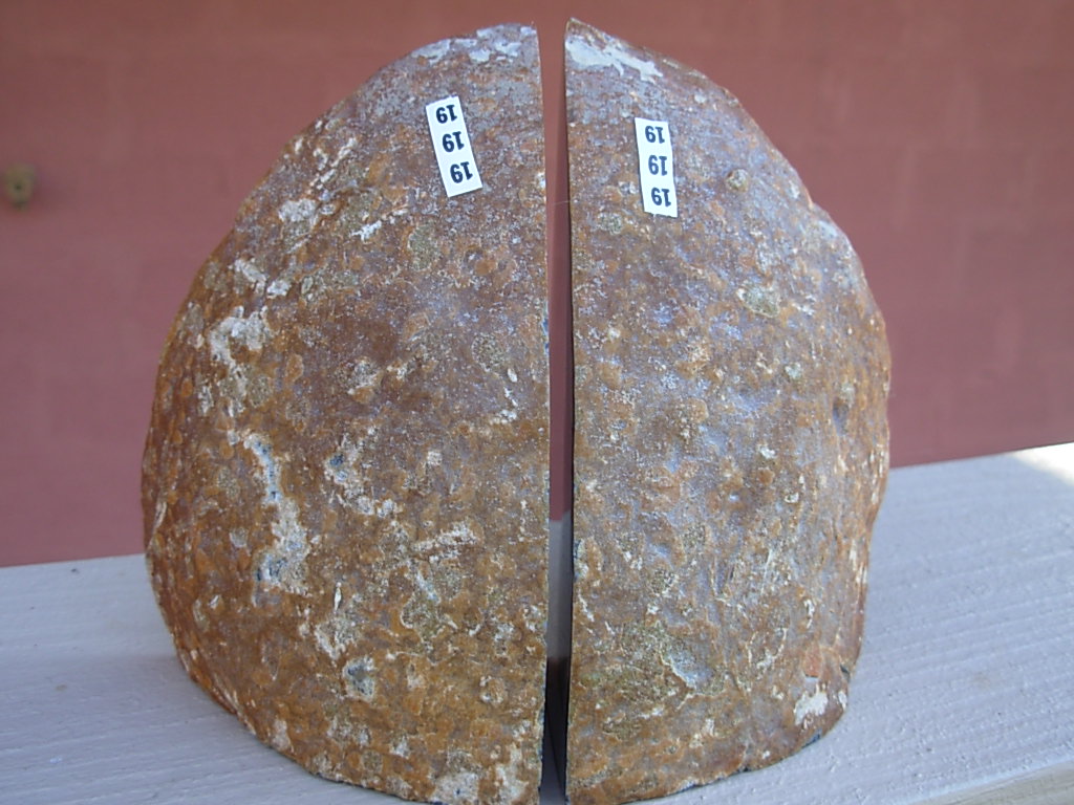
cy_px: 402
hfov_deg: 49.0
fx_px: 1179
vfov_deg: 37.7
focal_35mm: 38
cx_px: 537
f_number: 2.9
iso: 50
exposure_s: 1/80.6
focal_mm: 6.3
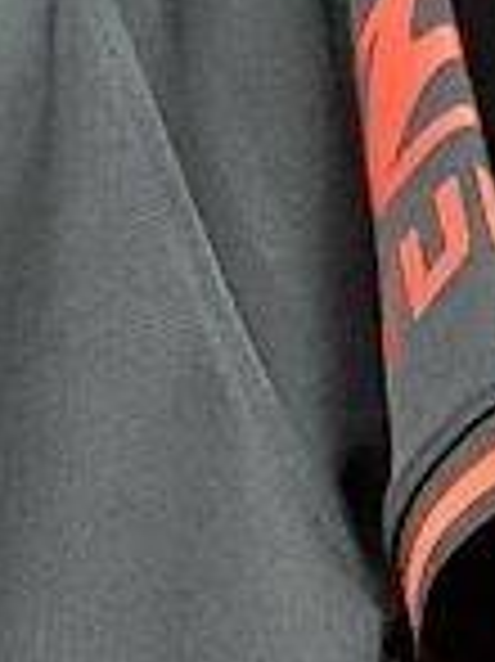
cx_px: -783
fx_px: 3647
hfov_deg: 7.2
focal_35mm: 191
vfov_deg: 9.5
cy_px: 1405
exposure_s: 1/19
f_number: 1.5
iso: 640
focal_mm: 4.3
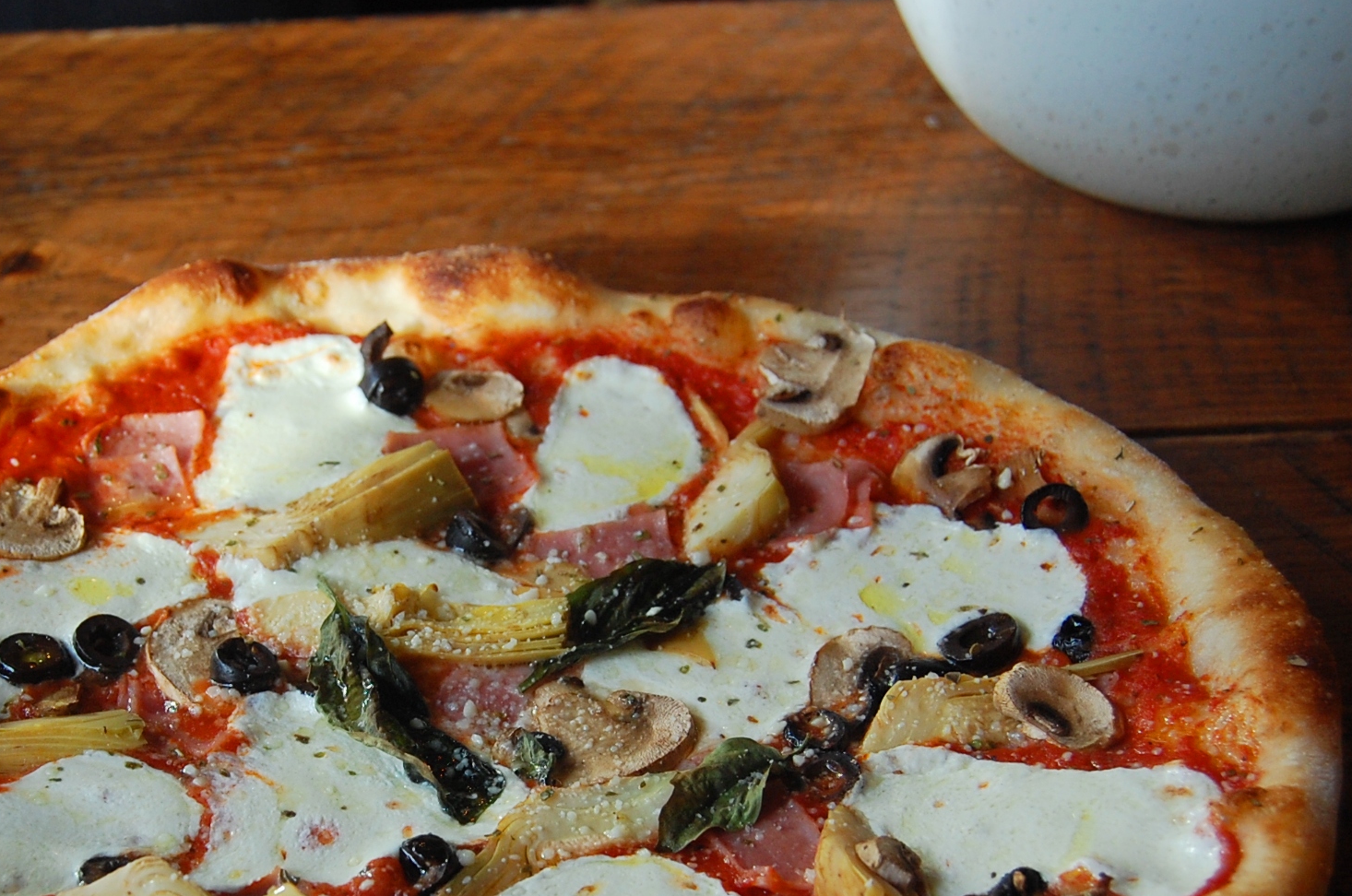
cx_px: 429
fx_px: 2249
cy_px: 686
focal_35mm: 60
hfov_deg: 33.1
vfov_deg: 22.3
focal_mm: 26
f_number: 5.6
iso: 400
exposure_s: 1/125
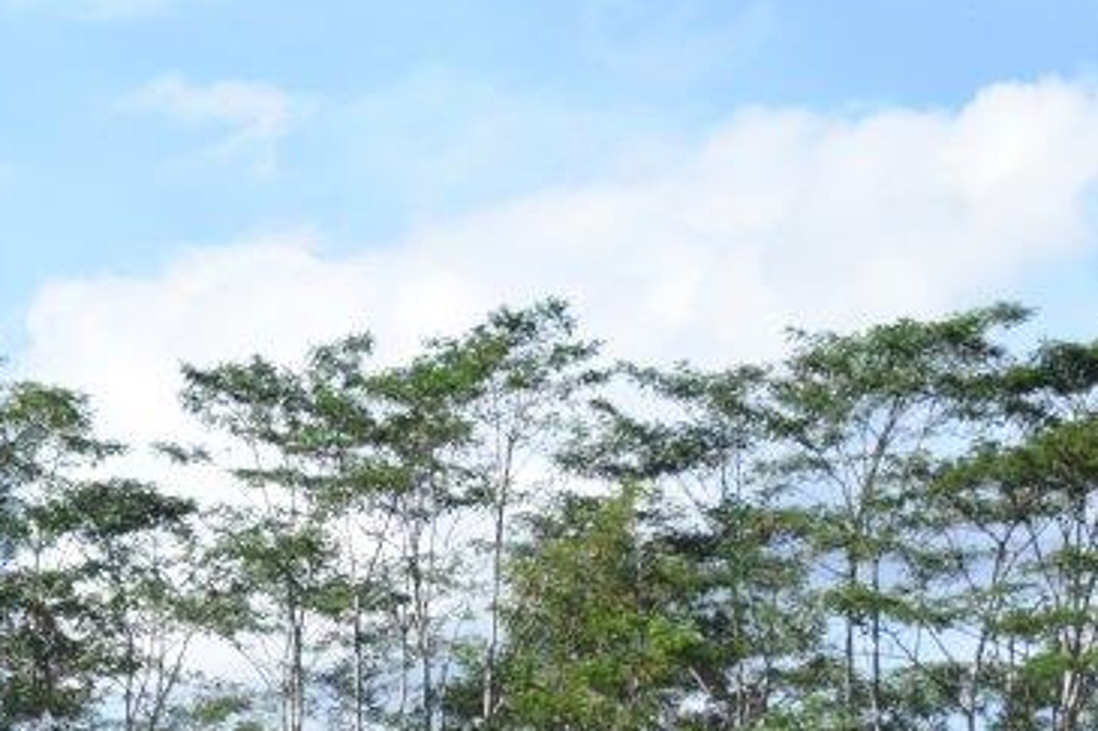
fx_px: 4494
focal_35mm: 147
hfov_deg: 13.7
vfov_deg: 9.2
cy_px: 856
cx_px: 12
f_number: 13
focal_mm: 35
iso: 800
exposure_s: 1/640
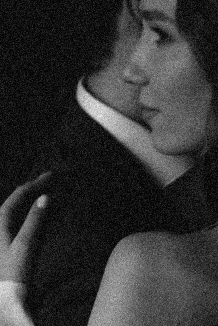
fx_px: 1007
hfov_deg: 12.3
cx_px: 81
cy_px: 257
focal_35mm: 111
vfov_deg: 18.3
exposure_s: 1/125
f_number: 3.2
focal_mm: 41
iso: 3200
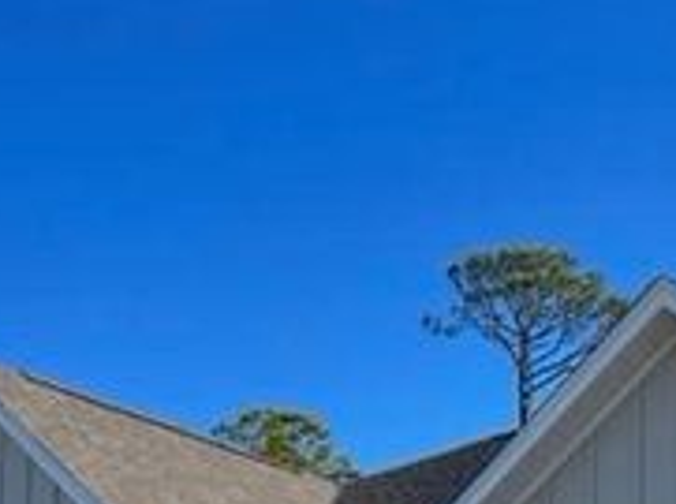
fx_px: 1403
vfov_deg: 18.9
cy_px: 659
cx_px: 456
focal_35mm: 72
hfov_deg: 26.9
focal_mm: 5.7
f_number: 1.5
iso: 50
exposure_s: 1/2632
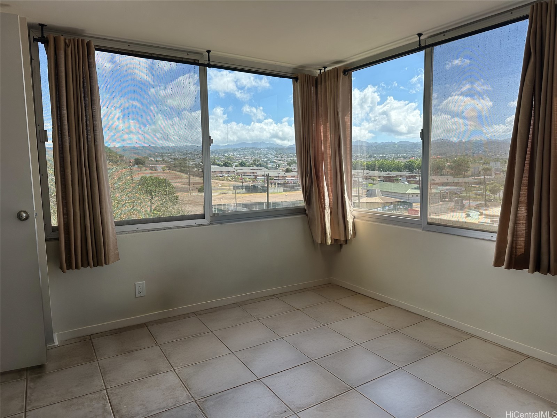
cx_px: 278
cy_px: 209
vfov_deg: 56.8
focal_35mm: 24
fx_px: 386
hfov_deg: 71.6
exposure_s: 1/2100
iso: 80
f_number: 1.8
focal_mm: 6.86
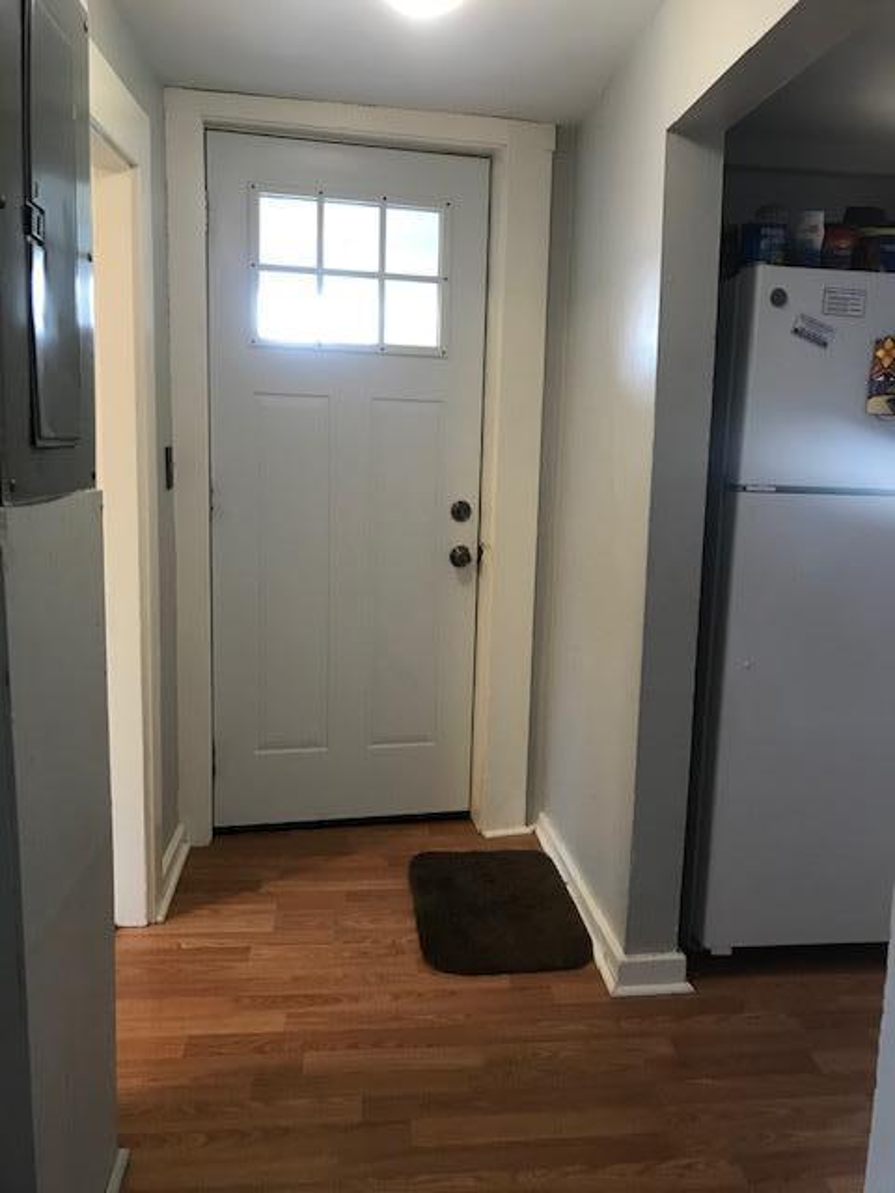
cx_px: 448
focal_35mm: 28
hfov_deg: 49.7
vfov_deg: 63.4
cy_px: 596
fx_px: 965
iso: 64
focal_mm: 3.99
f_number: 1.8
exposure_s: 1/15
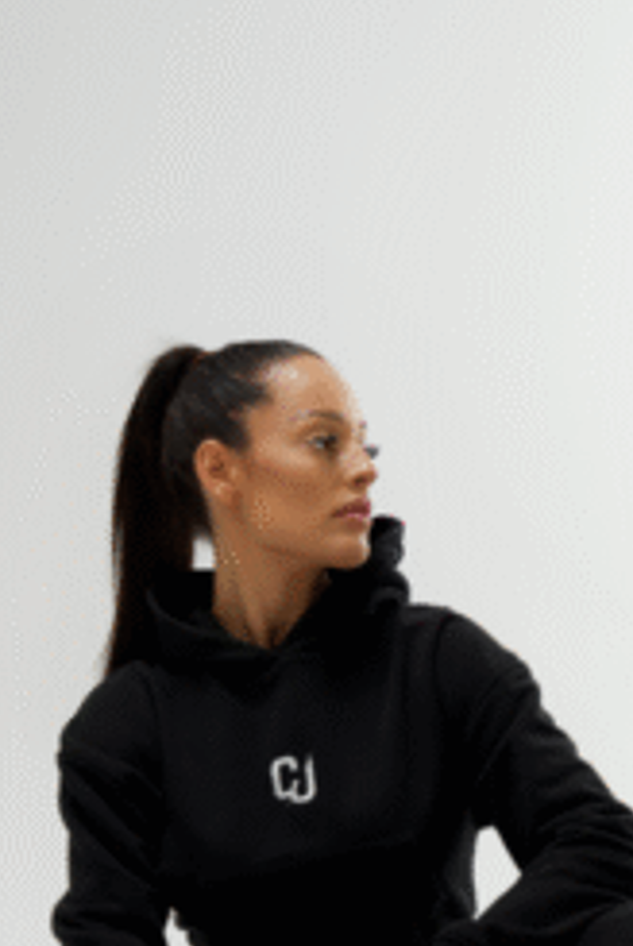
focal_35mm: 88
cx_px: 371
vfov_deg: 22.8
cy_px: 737
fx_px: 2314
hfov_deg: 15.6
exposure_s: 1/160
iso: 400
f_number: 4
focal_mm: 32
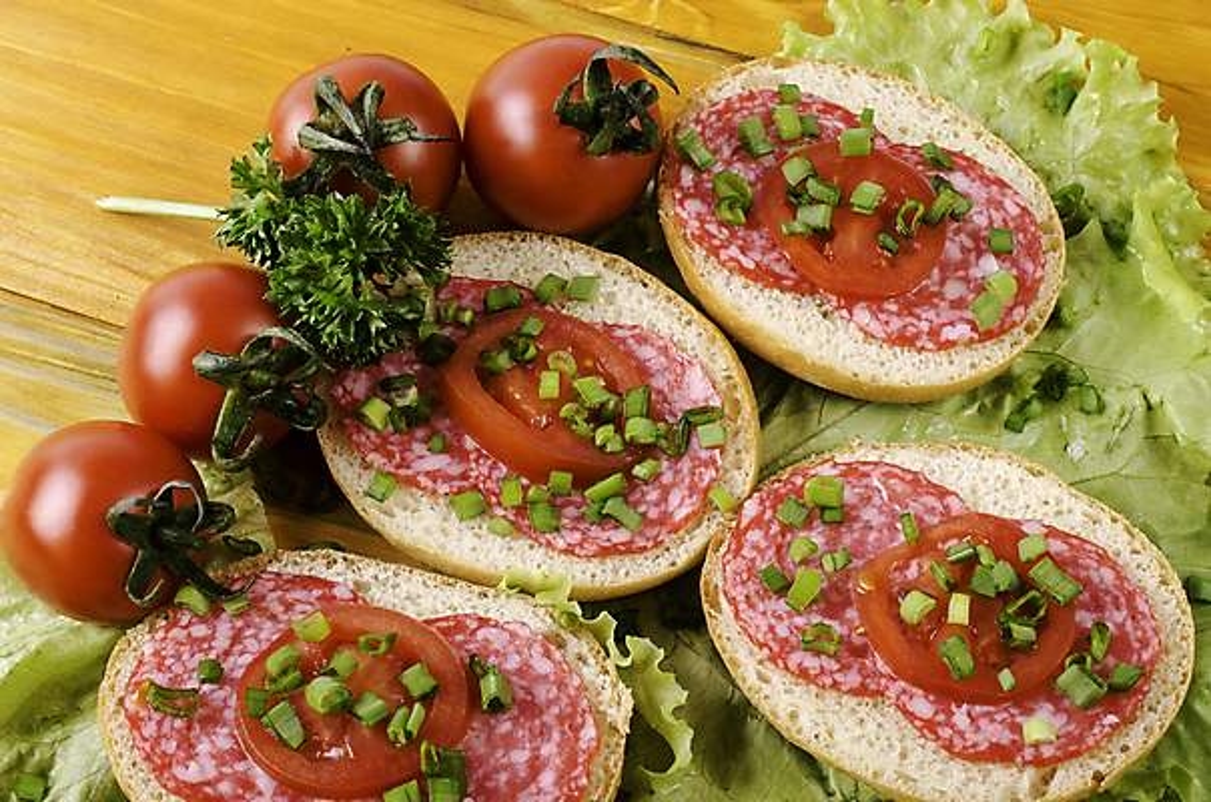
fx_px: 2014
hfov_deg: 33.5
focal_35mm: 60
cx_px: 606
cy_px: 401
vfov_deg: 22.5
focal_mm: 40
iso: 100
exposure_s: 1/160
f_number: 20
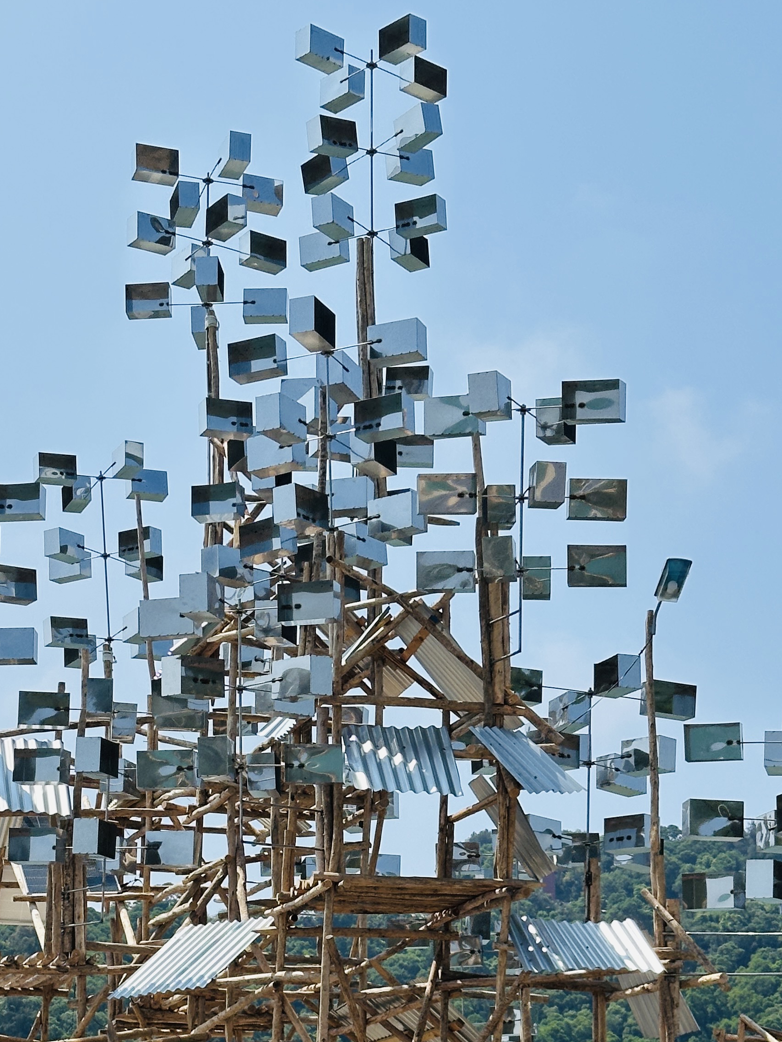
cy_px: 809
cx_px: 304
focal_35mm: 85
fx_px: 2560
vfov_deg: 22.7
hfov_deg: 17.3
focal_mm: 6.86
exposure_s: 1/5556
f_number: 1.78
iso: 64
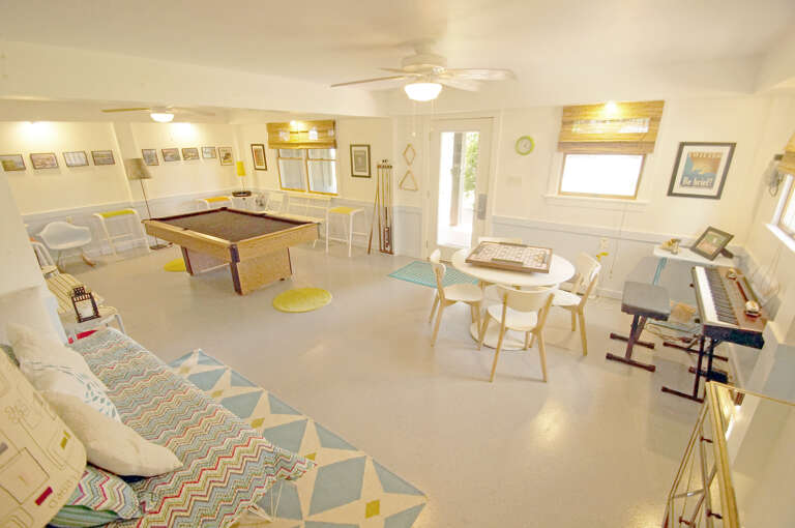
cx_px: 398
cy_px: 264
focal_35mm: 15
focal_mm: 10
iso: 1000
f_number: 4
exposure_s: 1/60
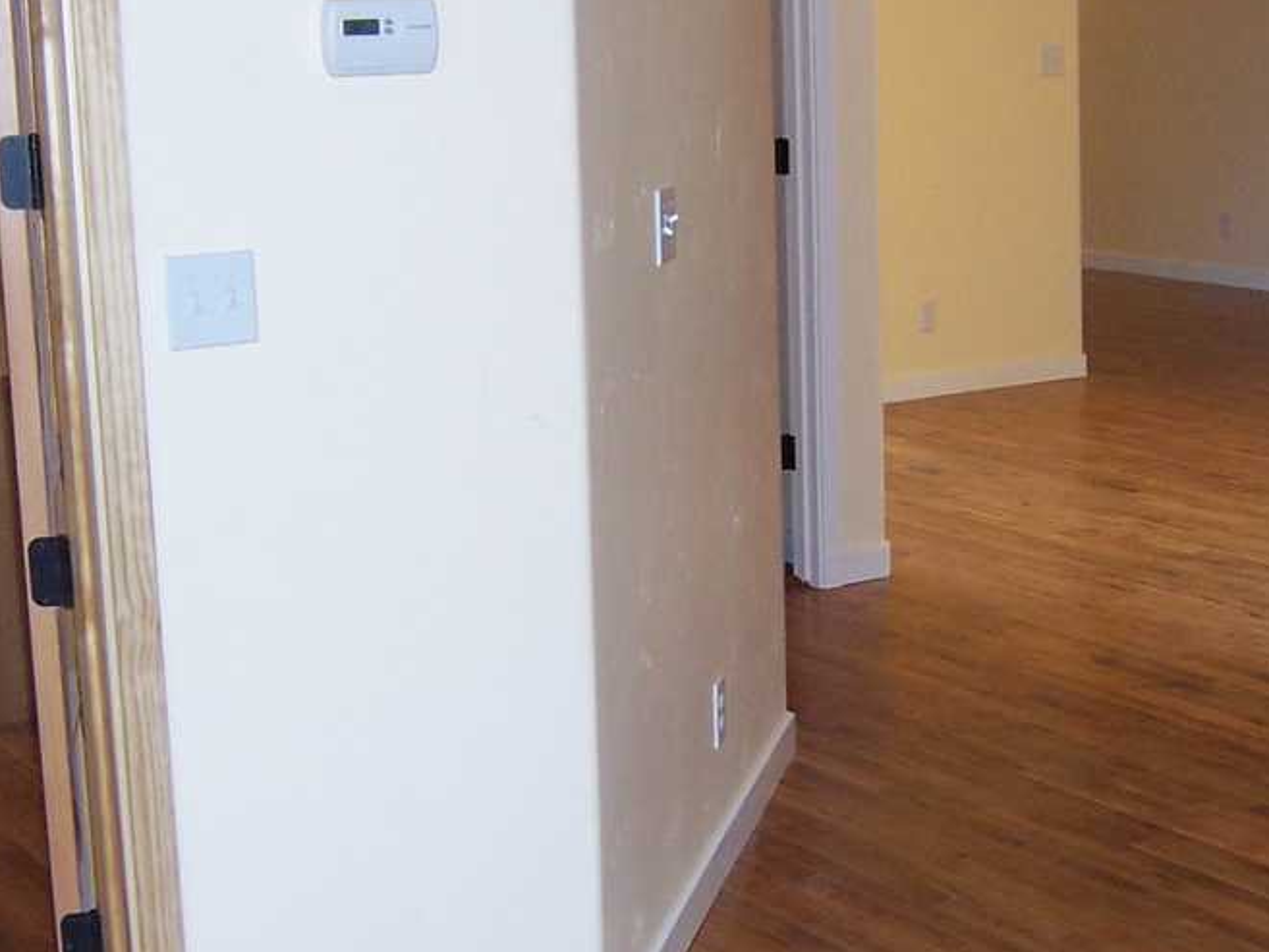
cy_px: 514
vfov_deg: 21.9
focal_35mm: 67
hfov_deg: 28.9
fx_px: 2457
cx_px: 714
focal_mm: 5.5
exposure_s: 1/60
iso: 140
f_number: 2.8
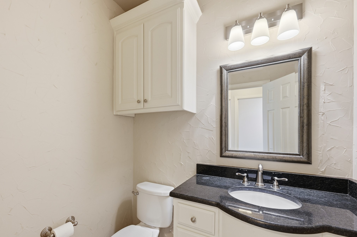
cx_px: 166
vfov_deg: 77.2
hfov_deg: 100.3
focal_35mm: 15
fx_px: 149
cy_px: 118
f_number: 7.1
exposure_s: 1/320
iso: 1000
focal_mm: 14
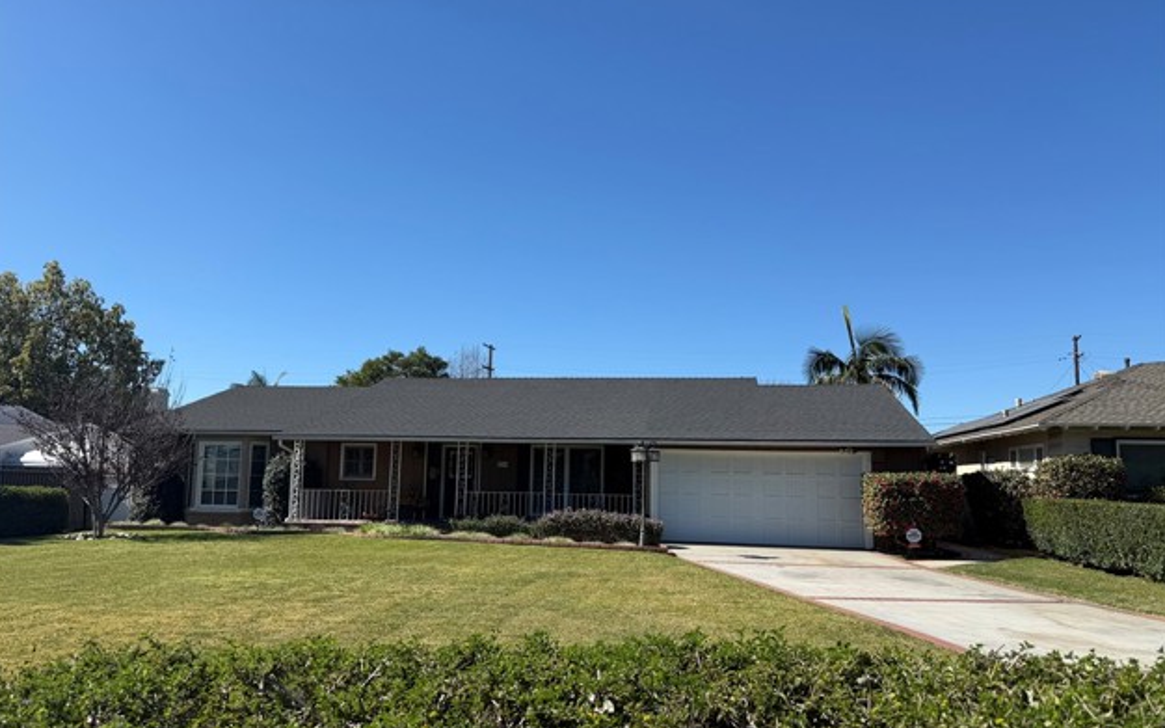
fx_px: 825
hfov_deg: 70.4
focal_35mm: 26
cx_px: 577
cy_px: 395
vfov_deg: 47.5
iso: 80
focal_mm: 6.76
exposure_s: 1/4673
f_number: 1.78
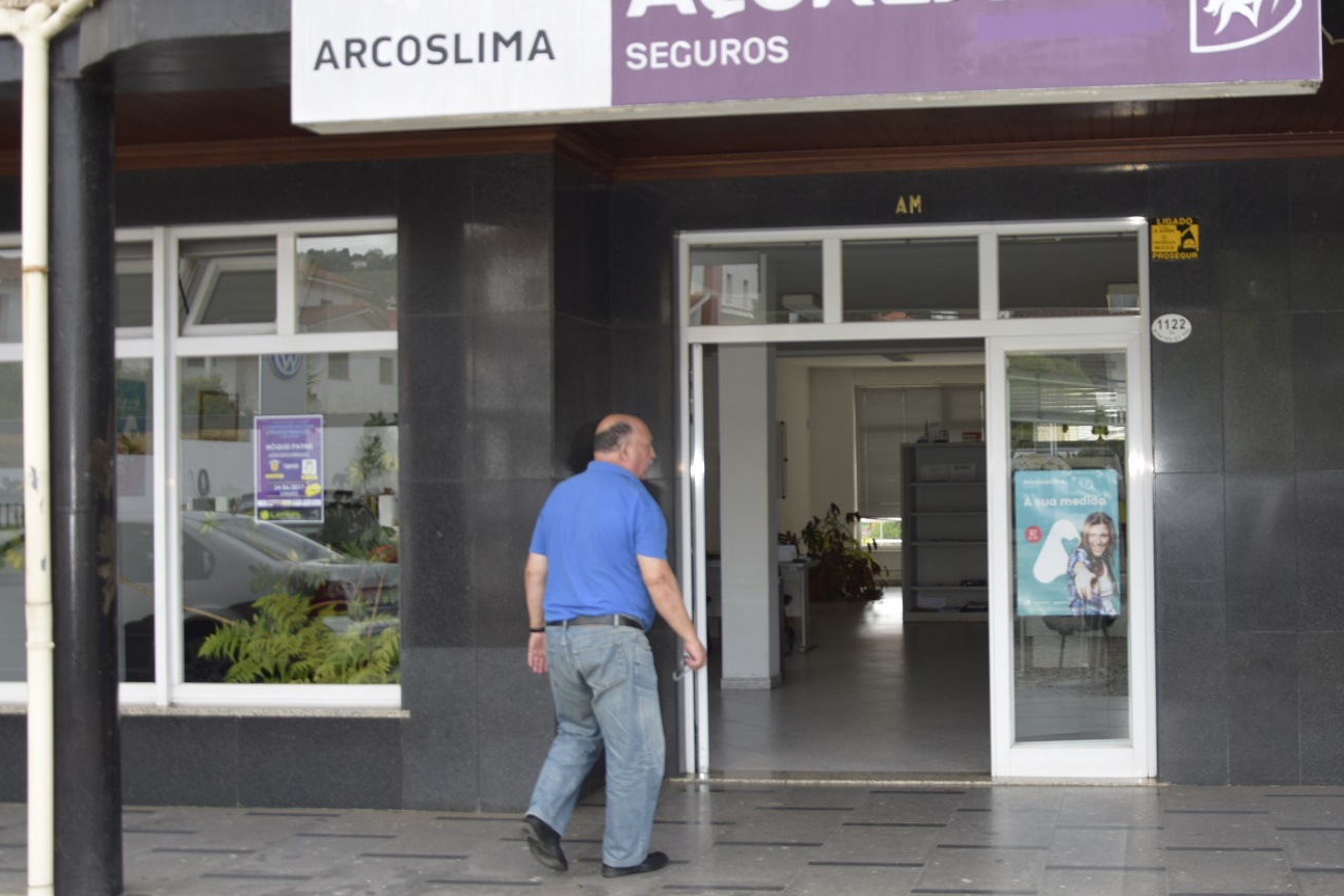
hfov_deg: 41.5
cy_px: 434
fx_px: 1745
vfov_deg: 28.8
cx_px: 903
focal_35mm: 47
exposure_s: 1/125
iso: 100
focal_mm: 21
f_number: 3.8
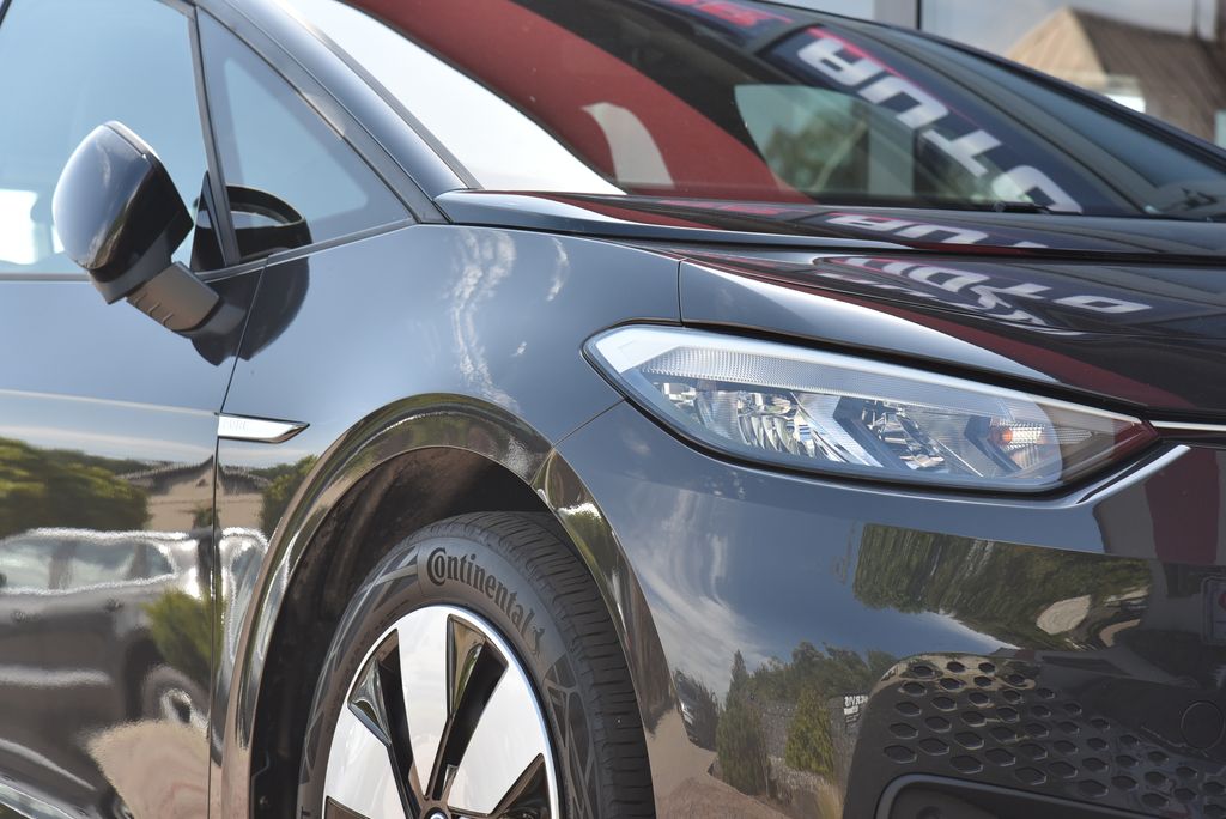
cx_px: 613
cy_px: 410
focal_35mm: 120
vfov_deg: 11.4
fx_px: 4089
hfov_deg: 17.1
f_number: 8
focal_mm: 120
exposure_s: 1/250
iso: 500
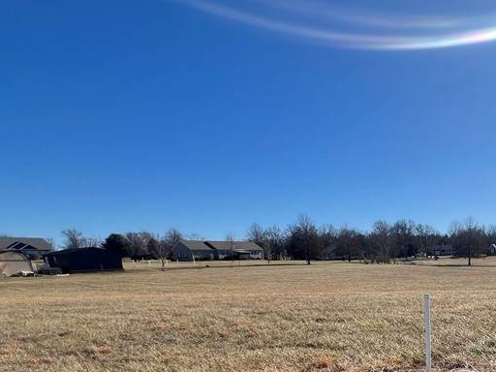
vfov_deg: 46.3
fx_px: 373
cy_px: 355
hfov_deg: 57.4
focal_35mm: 26
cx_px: 450
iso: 32
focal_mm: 1.57
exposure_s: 1/1393
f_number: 1.8
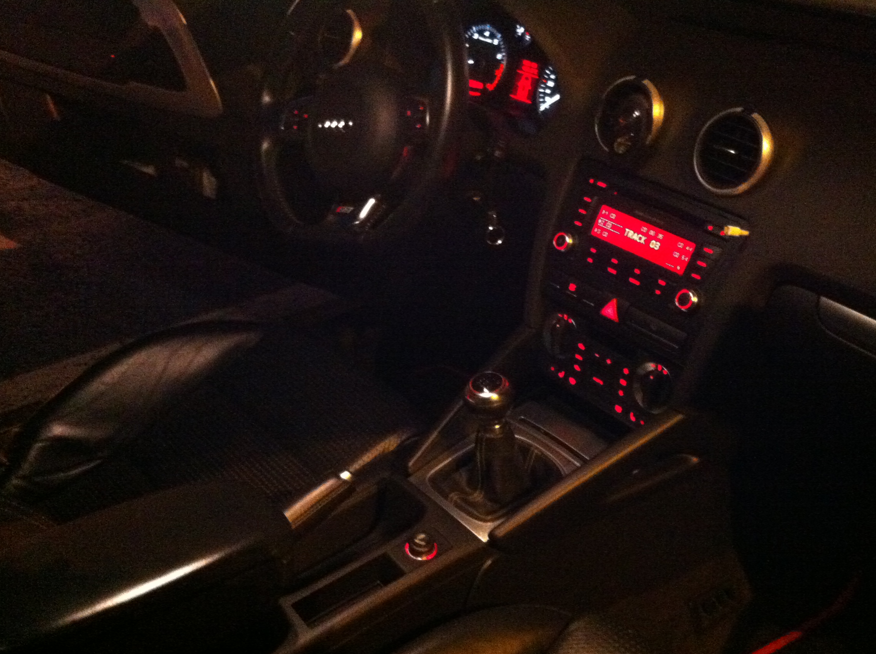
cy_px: 372
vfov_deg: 35.8
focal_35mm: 40
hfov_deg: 46.8
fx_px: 1011
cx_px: 481
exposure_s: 1/15
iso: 1000
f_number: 2.8
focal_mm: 3.85
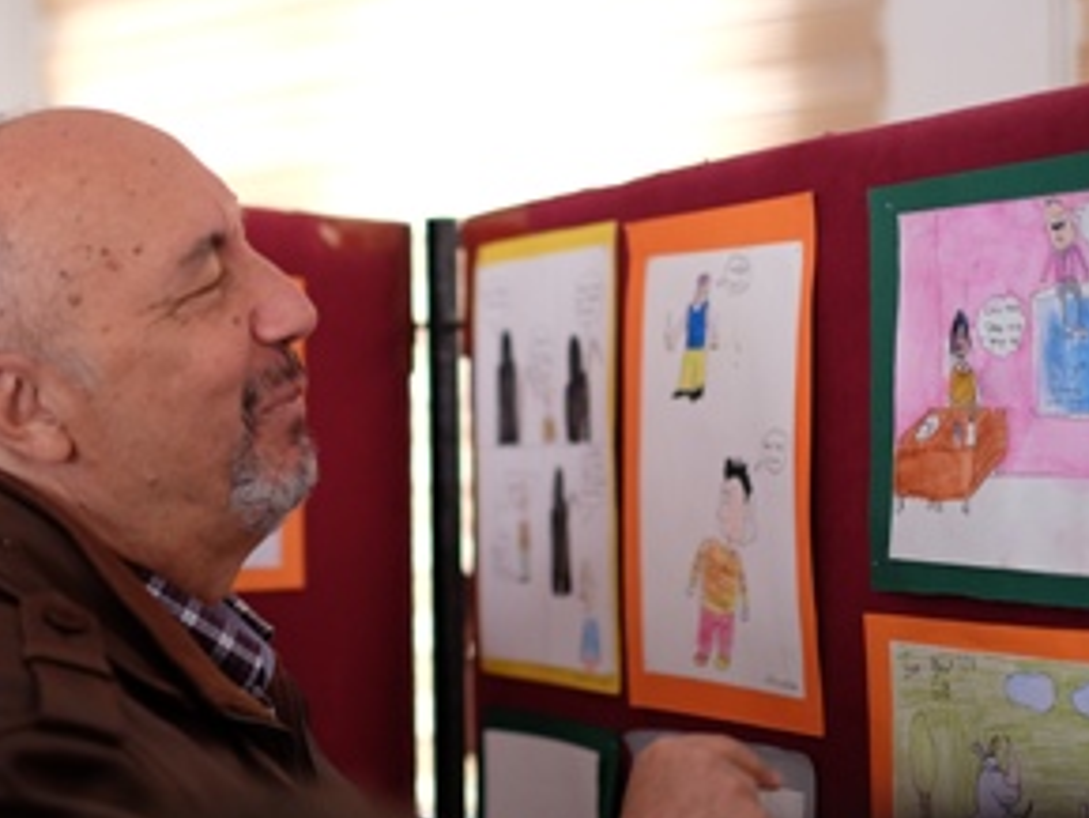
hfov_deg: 24.6
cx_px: 358
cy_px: 469
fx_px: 2486
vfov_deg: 18.7
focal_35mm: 79
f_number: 1.4
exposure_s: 1/60
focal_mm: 35
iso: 400
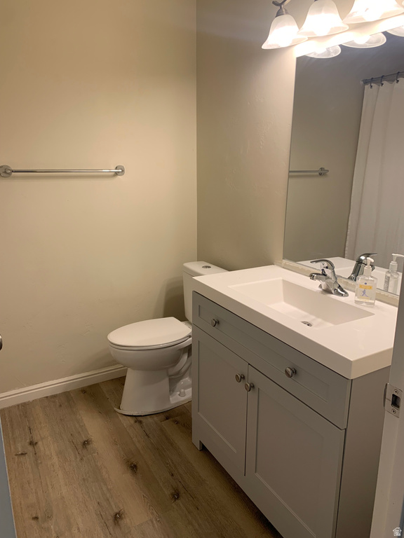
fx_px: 405
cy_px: 269
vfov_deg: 67.3
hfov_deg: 53.1
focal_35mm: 26
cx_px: 202
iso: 64
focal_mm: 4.25
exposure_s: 1/60
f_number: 1.8
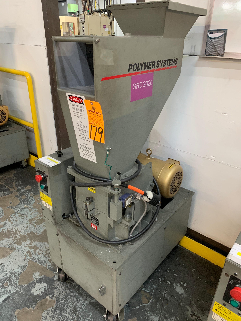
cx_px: 120
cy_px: 160
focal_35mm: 26
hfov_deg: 53.1
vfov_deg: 67.3
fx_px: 241
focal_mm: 4.25
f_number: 1.8
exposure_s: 1/60
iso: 250
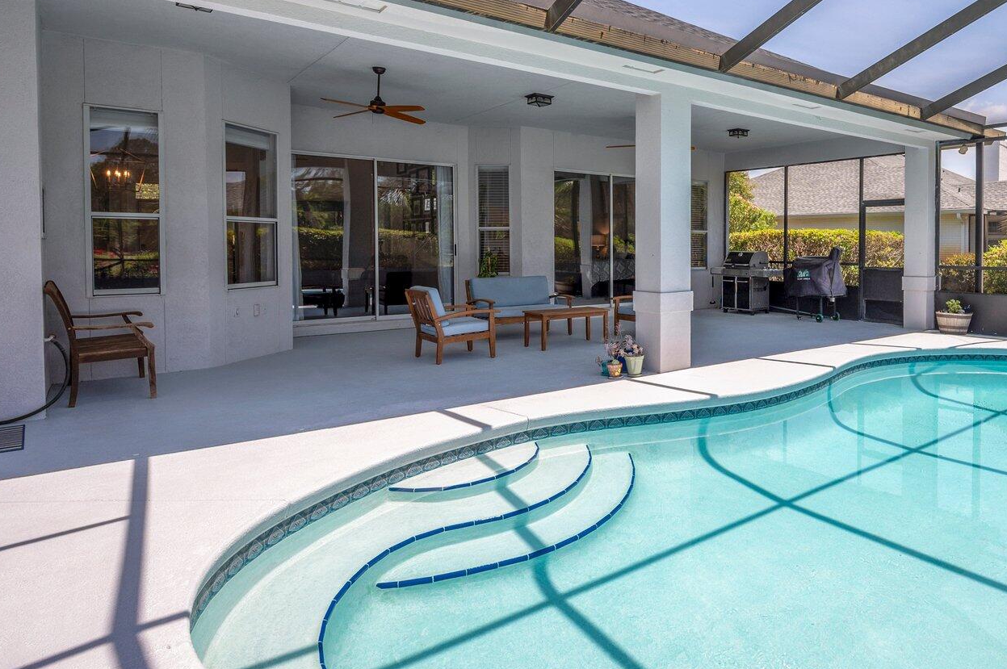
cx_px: 713
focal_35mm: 23
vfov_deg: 54.6
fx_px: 643
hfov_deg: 72.5
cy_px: 266
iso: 100
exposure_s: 1/200
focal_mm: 14
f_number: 9
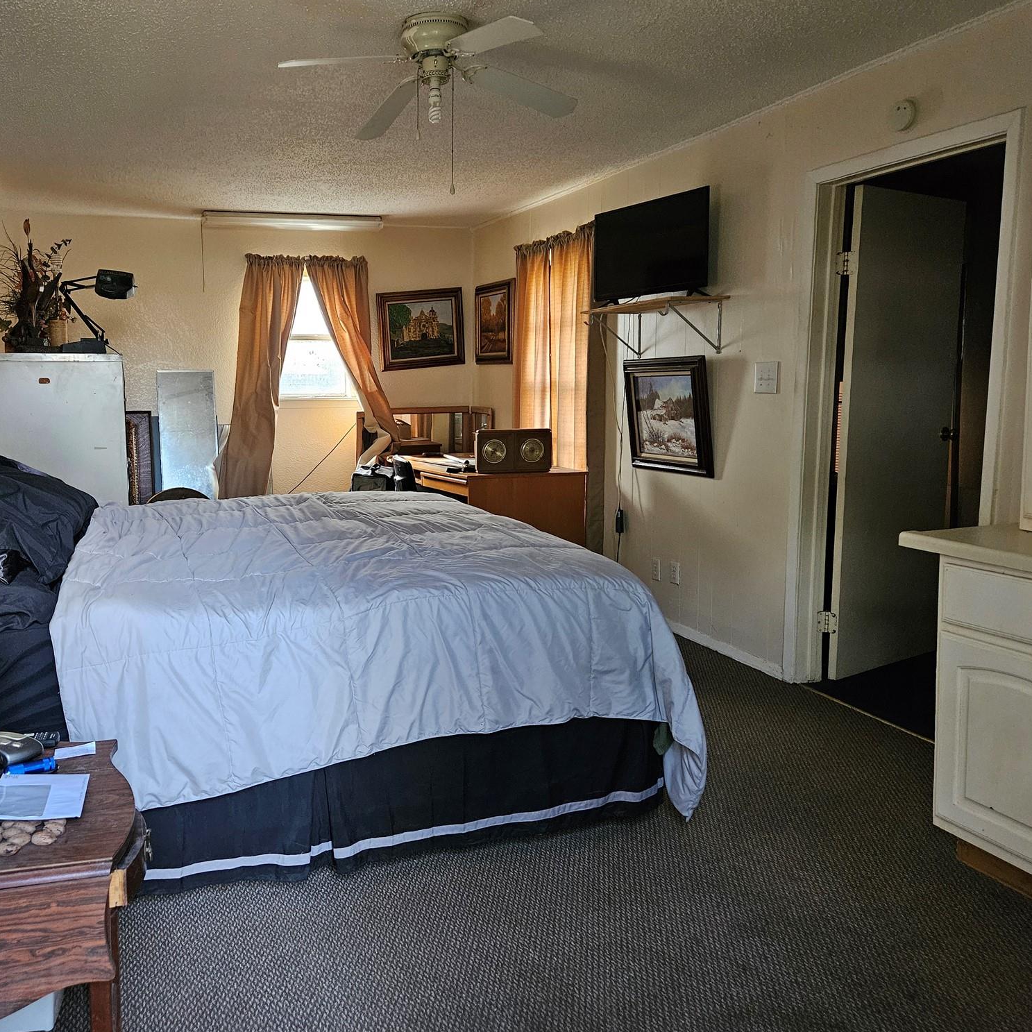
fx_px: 944
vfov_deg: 57.3
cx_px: 373
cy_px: 516
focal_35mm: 28
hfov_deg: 56.5
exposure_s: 1/120
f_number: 1.8
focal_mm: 5.4
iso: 1000
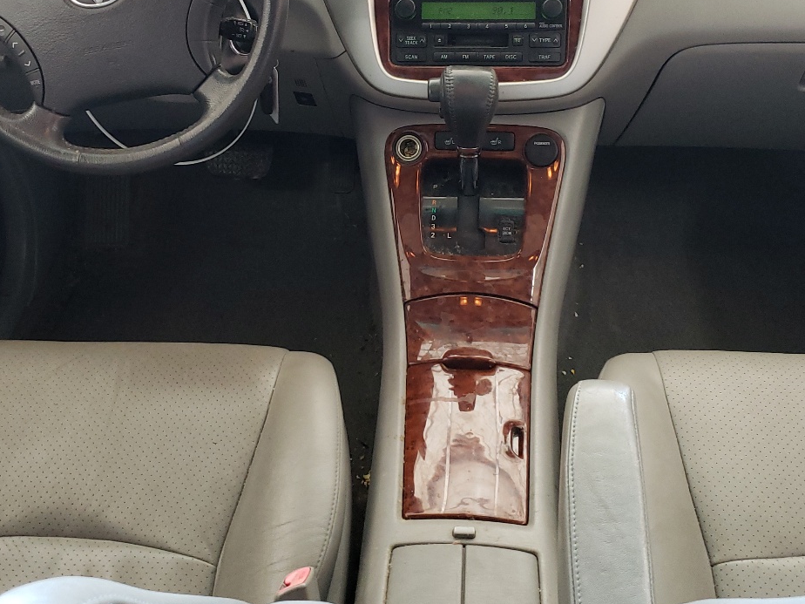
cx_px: 443
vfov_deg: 31.9
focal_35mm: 45
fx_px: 1046
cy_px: 203
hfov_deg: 42.0
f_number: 1.5
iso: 152
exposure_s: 1/60.2
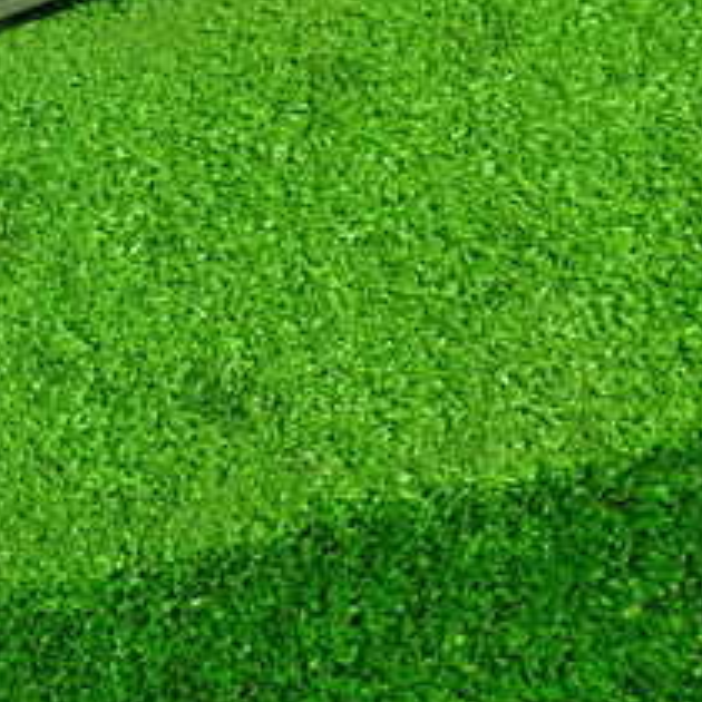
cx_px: -187
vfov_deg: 21.0
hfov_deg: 19.8
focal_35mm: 81
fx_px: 1858
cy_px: 104
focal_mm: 5.79
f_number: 2.4
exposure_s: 1/25
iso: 800
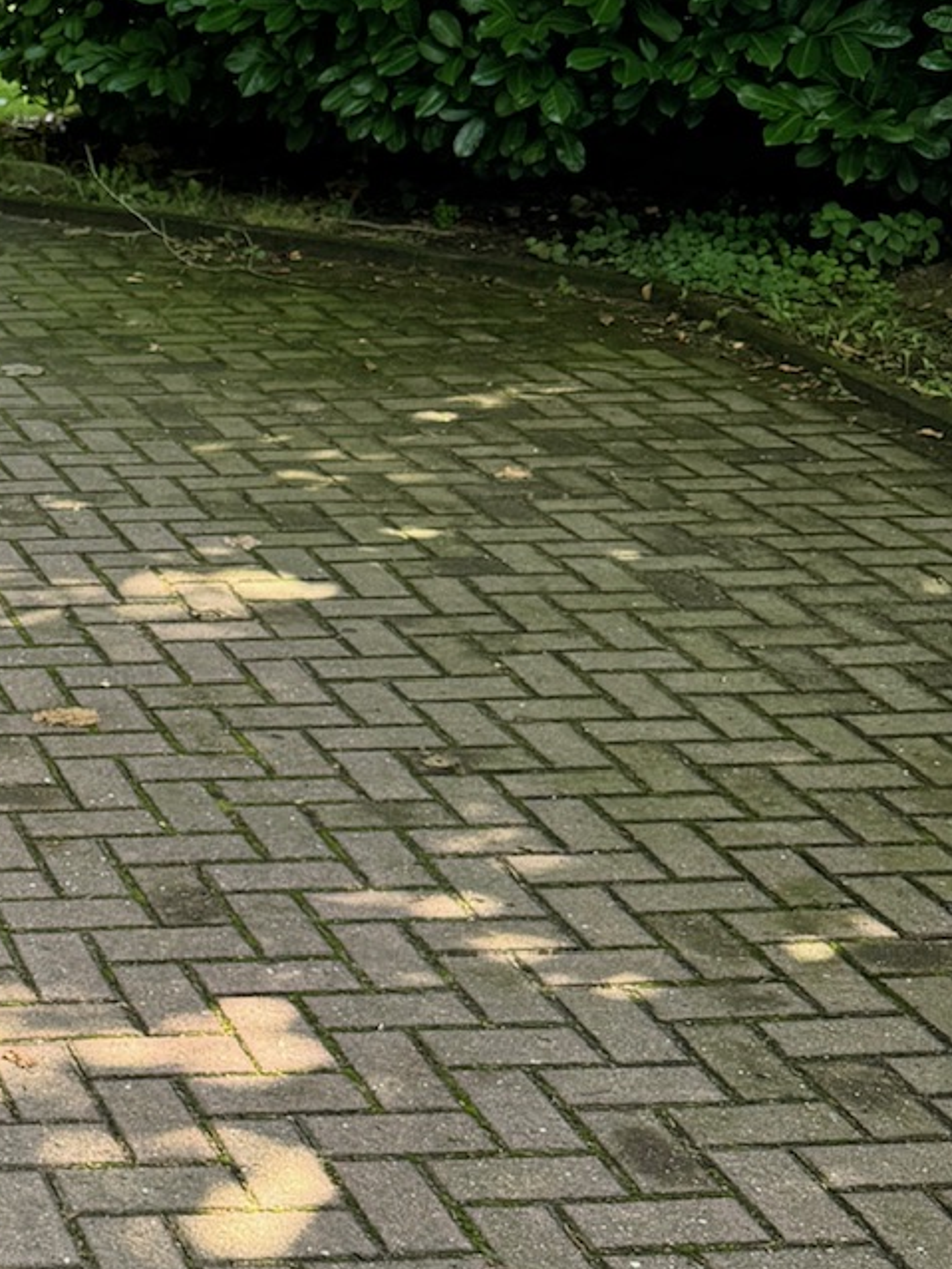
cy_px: 716
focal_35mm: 77
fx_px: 2822
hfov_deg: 16.9
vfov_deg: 25.3
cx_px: -570
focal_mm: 6.76
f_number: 1.78
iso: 80
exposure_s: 1/340
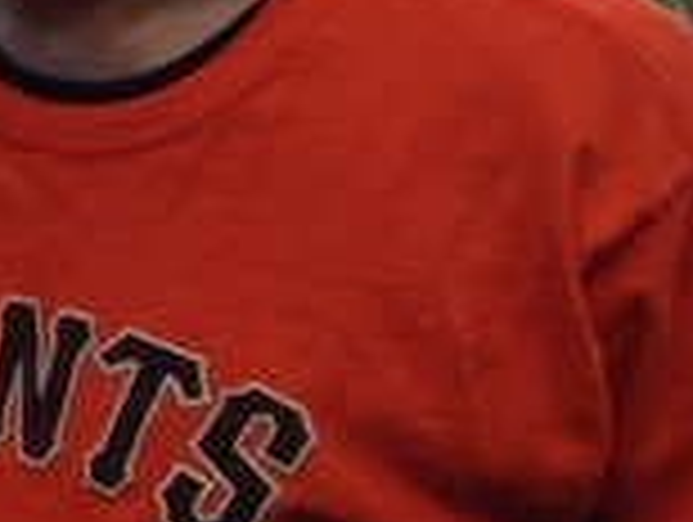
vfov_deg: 7.7
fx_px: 3890
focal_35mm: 194
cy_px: 99
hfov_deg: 8.9
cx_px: -1141
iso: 50
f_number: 2.4
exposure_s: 1/516
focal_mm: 4.13
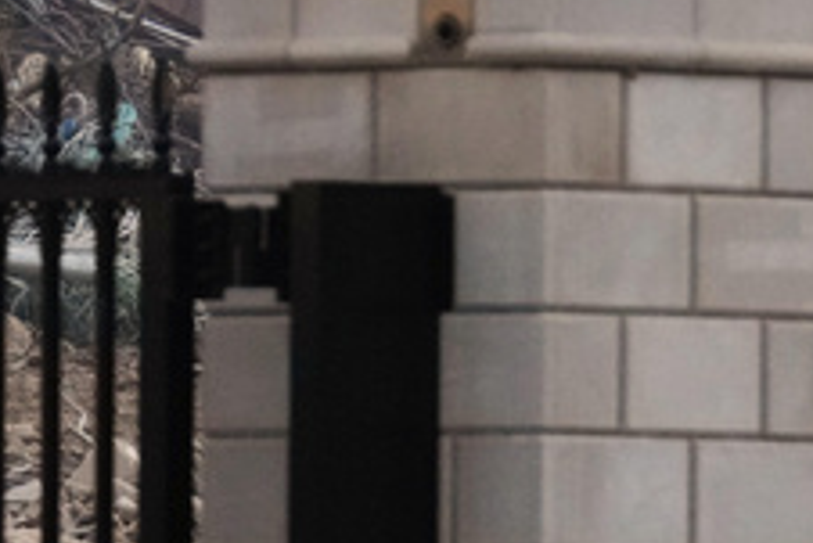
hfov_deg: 0.8
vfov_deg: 0.5
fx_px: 61509
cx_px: 543
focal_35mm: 2722
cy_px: -527
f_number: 6.3
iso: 3200
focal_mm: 600
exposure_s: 1/500
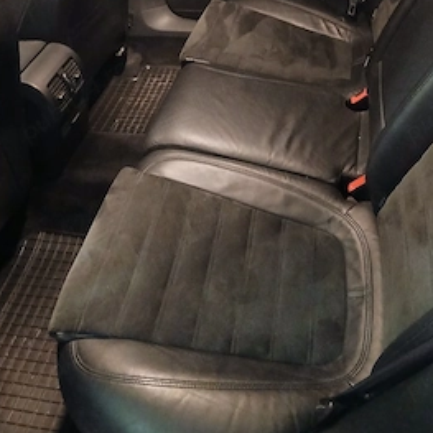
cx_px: 235
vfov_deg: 45.9
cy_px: 120
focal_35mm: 35
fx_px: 495
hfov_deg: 47.2
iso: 2500
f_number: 1.8
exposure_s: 1/10
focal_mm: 3.98
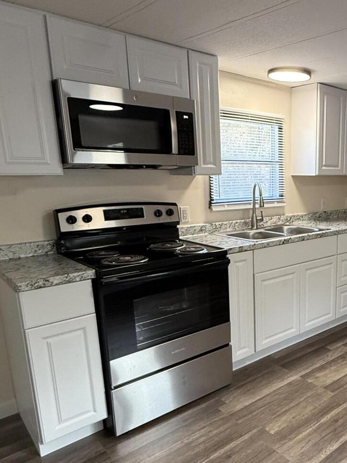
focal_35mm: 29
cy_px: 260
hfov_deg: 45.1
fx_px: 388
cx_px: 290
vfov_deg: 61.5
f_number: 2.2
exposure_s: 1/120
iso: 320
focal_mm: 2.22
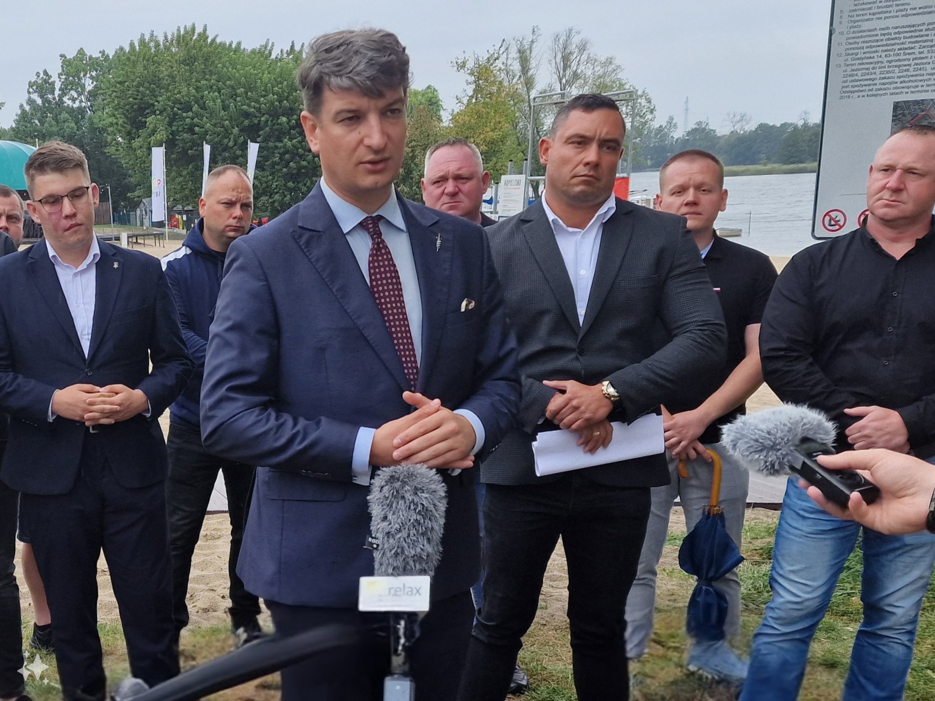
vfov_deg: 58.9
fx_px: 621
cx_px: 468
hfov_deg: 73.9
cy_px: 350
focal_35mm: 23
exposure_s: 1/370
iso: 50
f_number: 1.8
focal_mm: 6.4
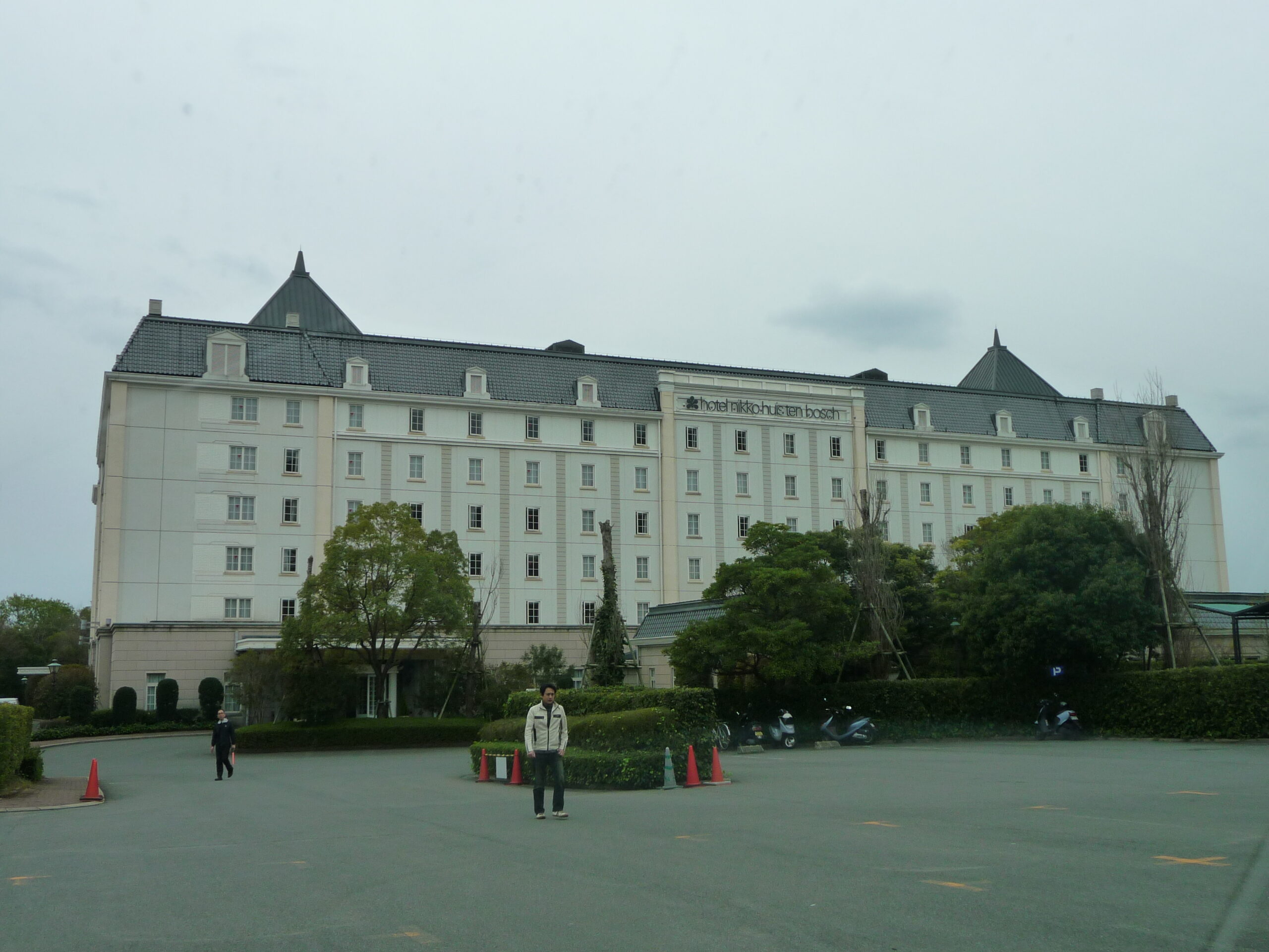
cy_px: 476
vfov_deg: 39.7
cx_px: 634
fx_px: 1320
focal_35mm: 36
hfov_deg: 51.4
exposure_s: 1/1000
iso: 160
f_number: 3.7
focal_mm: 6
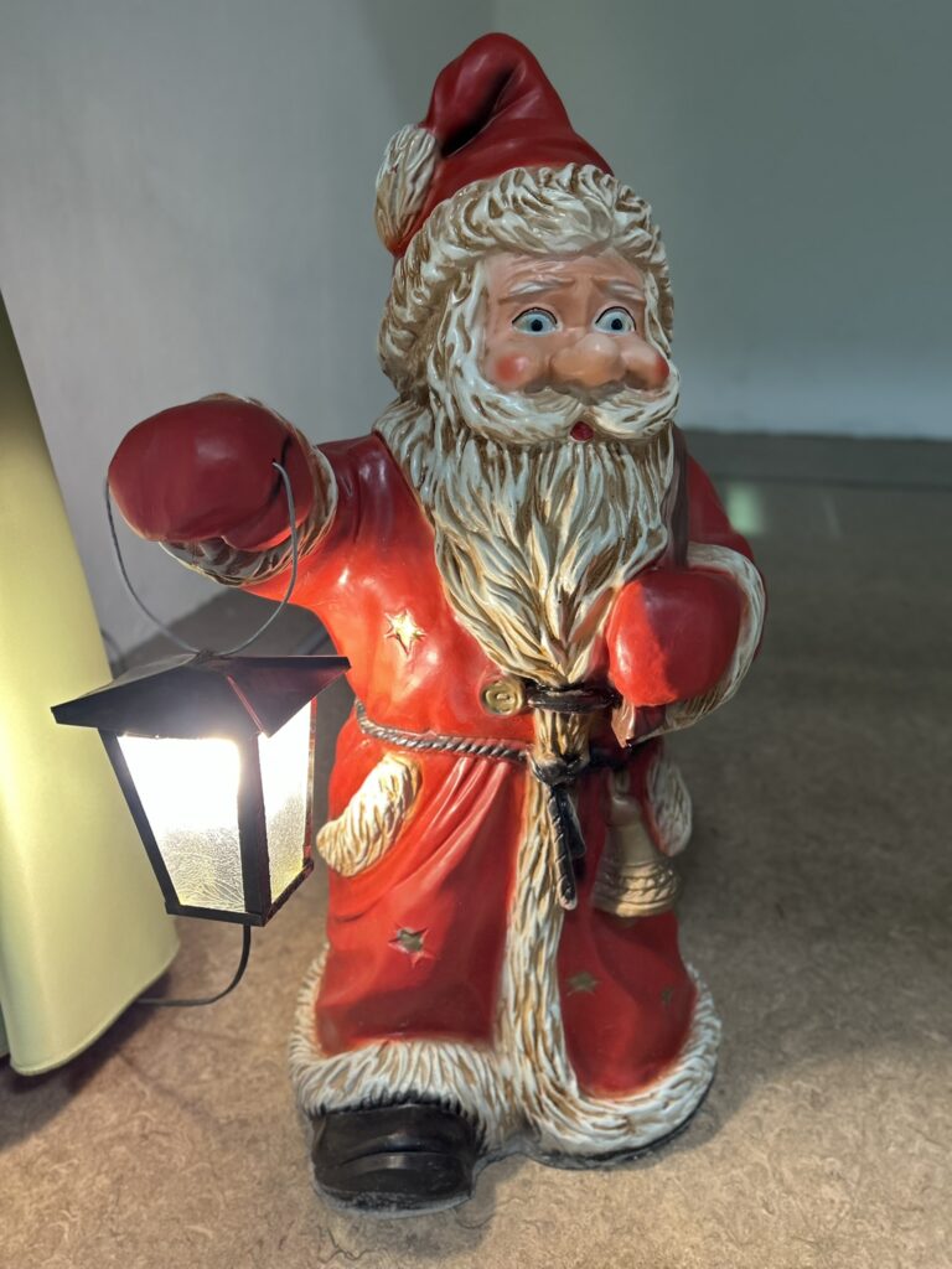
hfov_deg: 53.1
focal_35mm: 26
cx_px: 476
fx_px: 953
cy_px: 634
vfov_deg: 67.3
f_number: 1.5
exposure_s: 1/50
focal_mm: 5.7
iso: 250
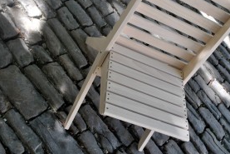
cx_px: 129
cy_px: 57
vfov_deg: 26.9
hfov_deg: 39.5
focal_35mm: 50
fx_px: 320
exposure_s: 1/100
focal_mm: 22
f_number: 5
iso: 200
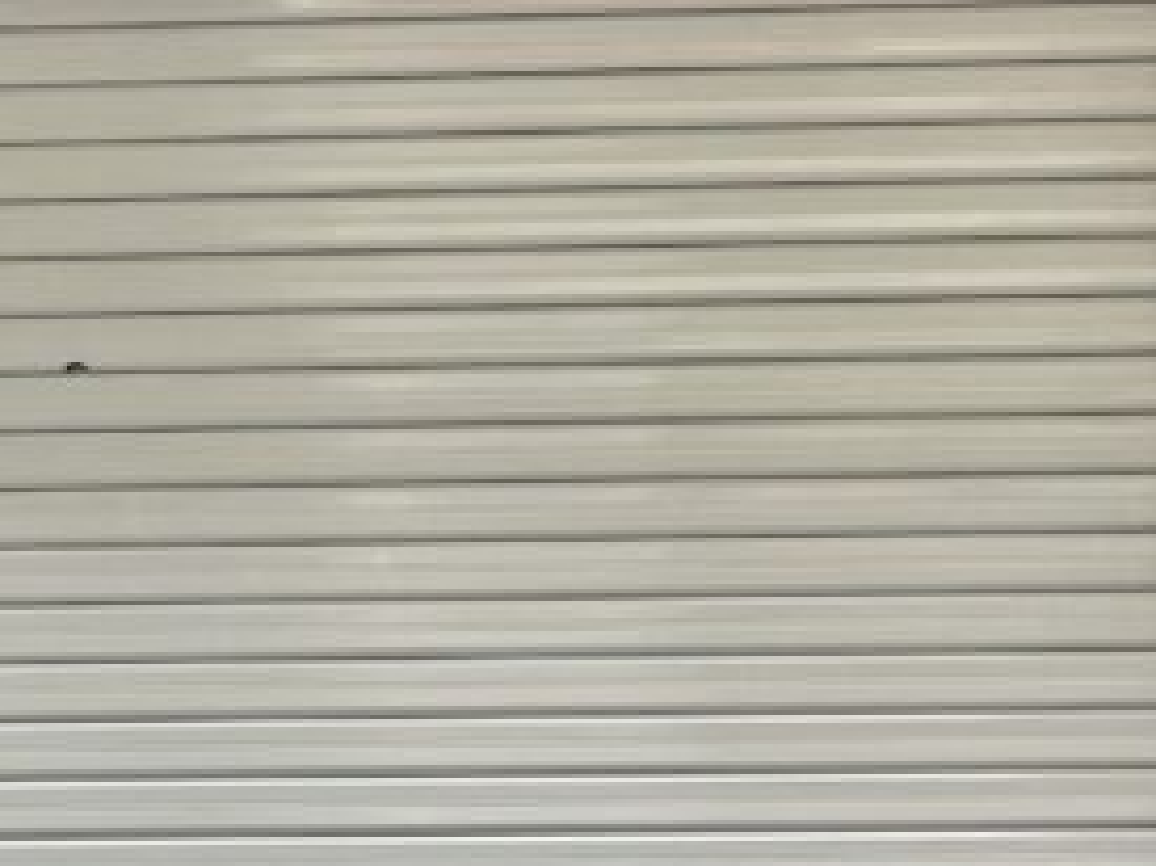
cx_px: -303
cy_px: 391
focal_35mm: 121
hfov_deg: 15.6
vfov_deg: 12.2
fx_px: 4039
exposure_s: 1/223
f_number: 1.6
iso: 32
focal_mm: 4.2
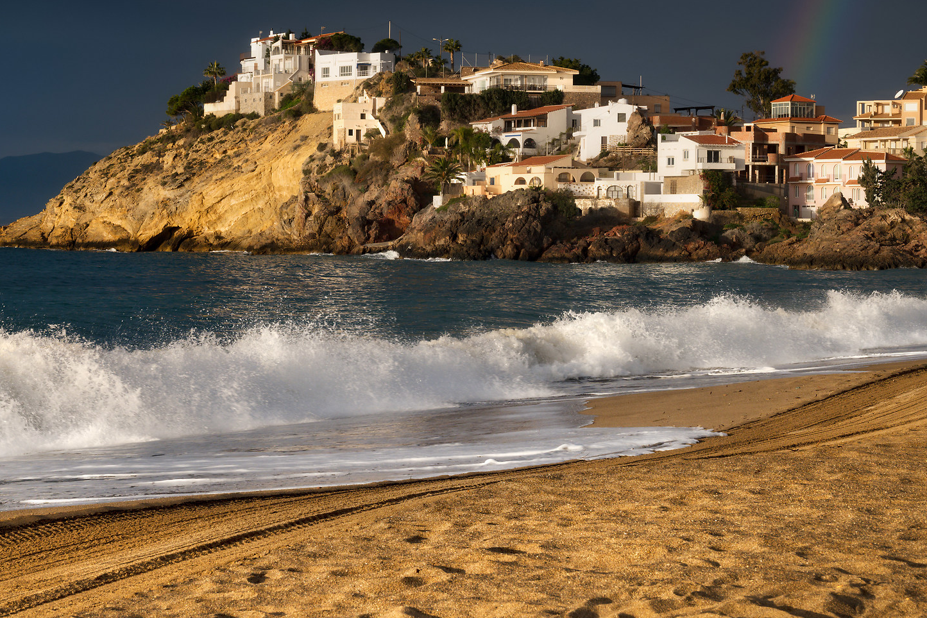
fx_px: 2266
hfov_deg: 23.1
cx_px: 391
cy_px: 212
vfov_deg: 15.5
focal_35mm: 88
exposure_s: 1/160
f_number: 11
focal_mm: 53
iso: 100
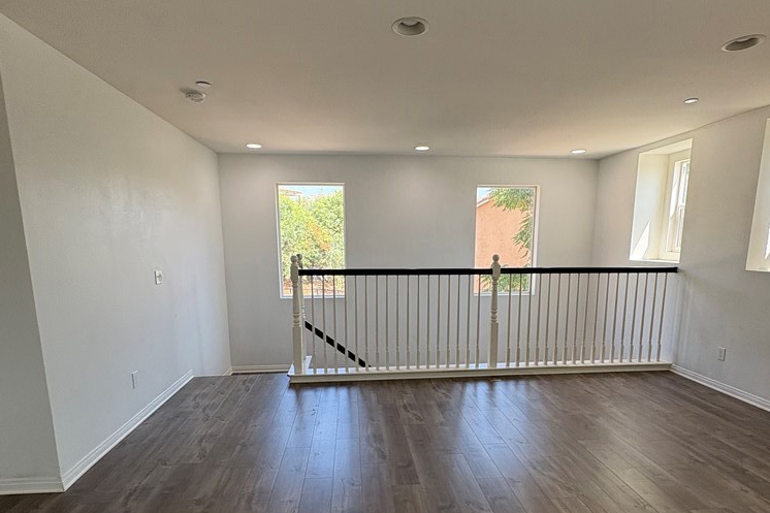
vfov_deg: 61.3
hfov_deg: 84.0
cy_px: 313
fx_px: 428
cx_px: 394
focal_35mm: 20
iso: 64
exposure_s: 1/120
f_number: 2.2
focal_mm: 2.22
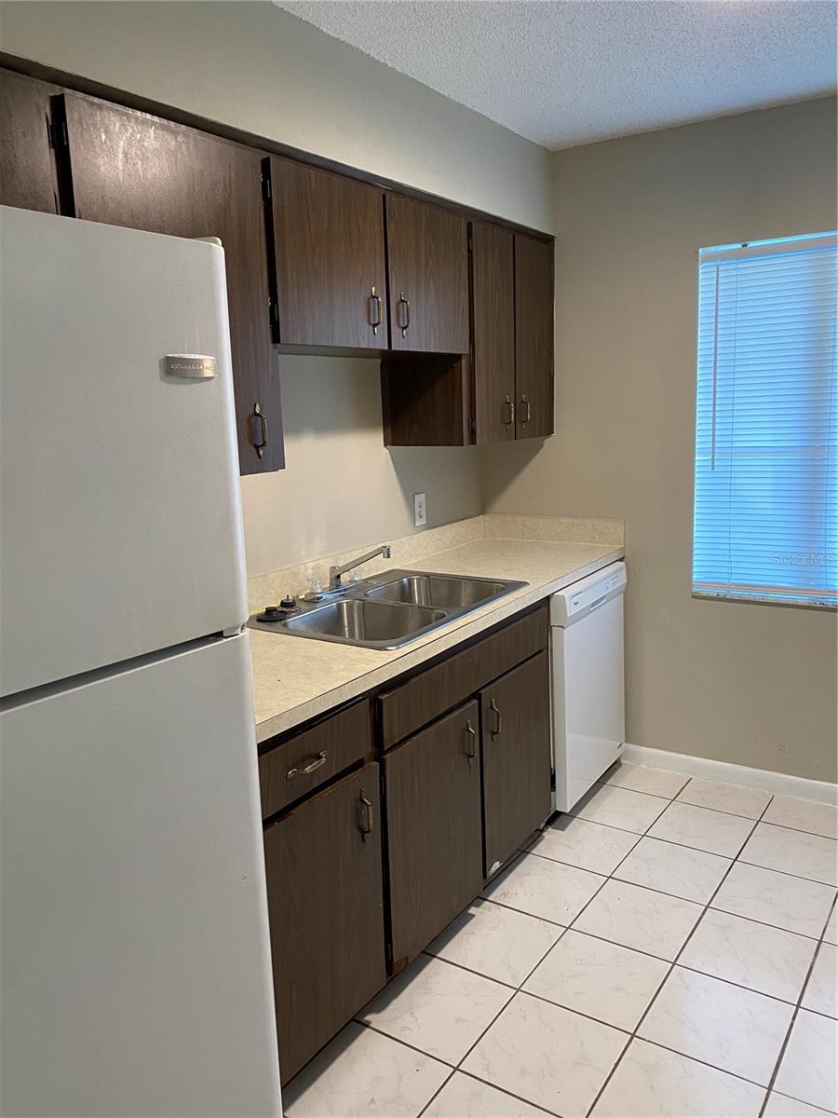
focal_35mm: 26
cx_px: 419
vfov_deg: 67.3
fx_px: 839
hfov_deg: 53.1
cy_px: 559
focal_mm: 4.25
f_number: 1.8
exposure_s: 1/60
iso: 250
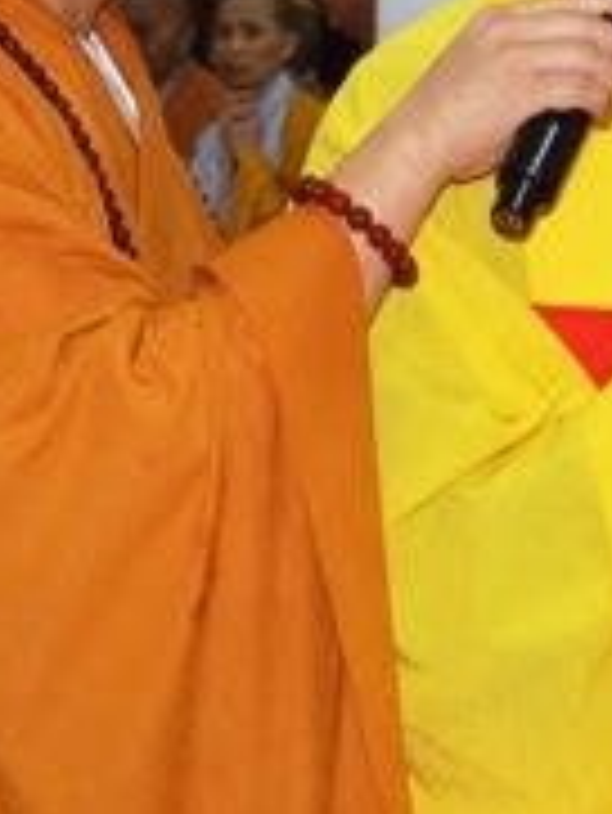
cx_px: 526
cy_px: 139
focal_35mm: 122
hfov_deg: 12.1
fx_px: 2873
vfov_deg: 16.0
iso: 900
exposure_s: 1/60
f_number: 4
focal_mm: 24
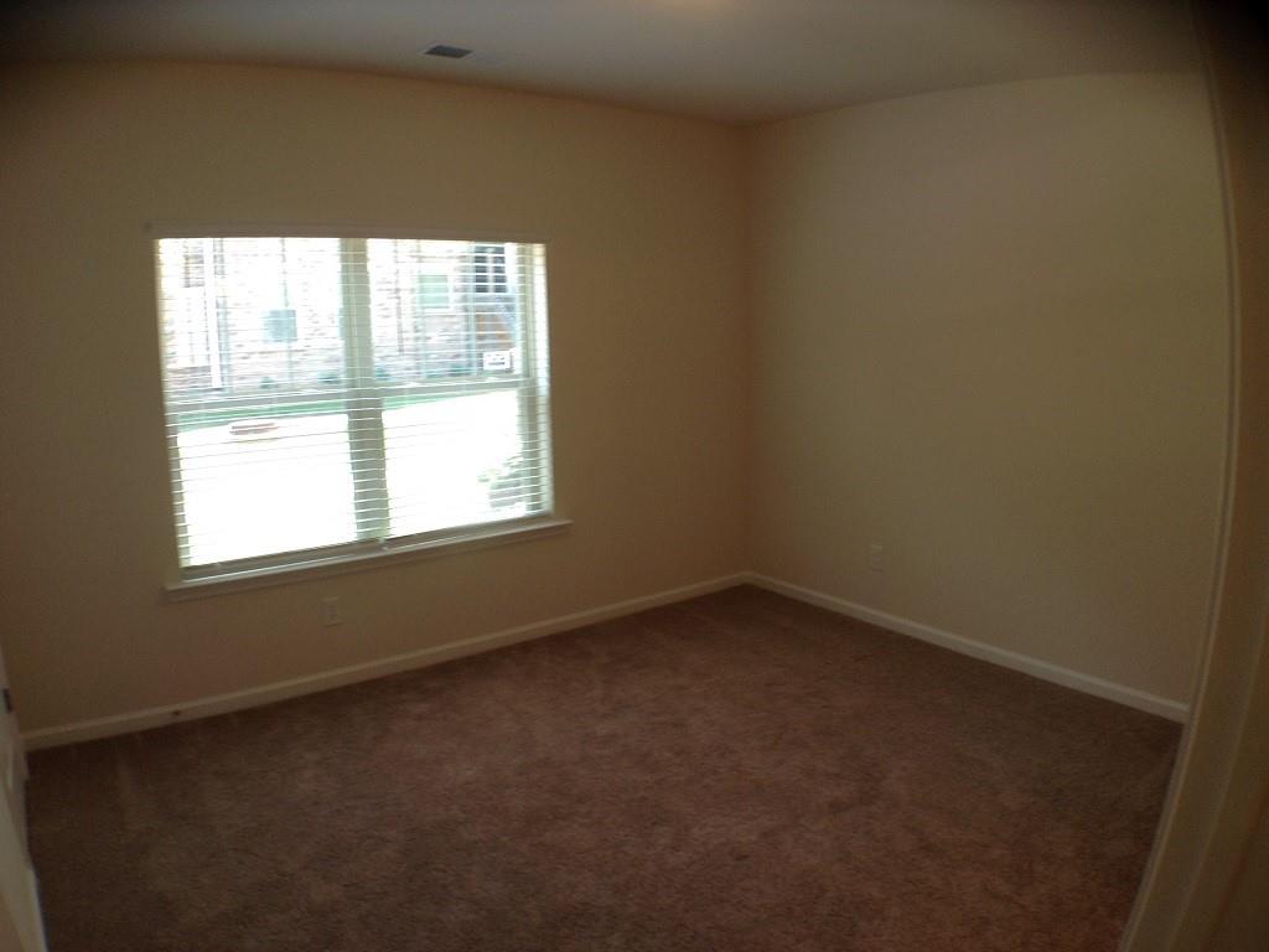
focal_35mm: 33
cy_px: 476
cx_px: 634
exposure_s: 1/30
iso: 32
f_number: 2.4
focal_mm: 3.3
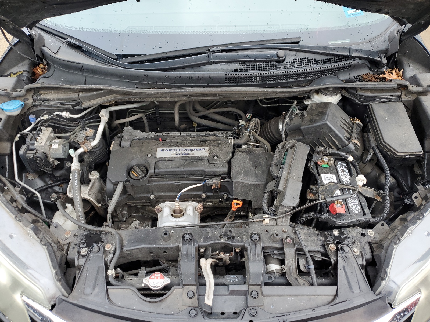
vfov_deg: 53.1
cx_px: 215
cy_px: 161
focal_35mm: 26
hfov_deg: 67.3
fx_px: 323
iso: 50
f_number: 1.5
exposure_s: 1/200
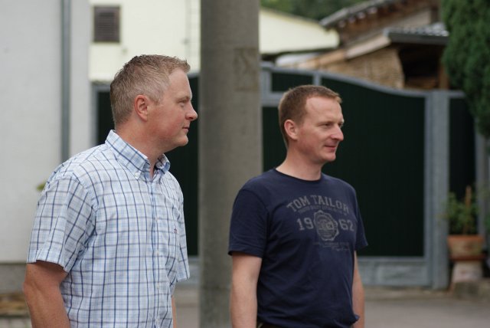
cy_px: 164
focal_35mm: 150
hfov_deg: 13.7
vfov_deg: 9.2
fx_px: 2043
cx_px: 245
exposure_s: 1/250
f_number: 4.5
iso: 100
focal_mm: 100
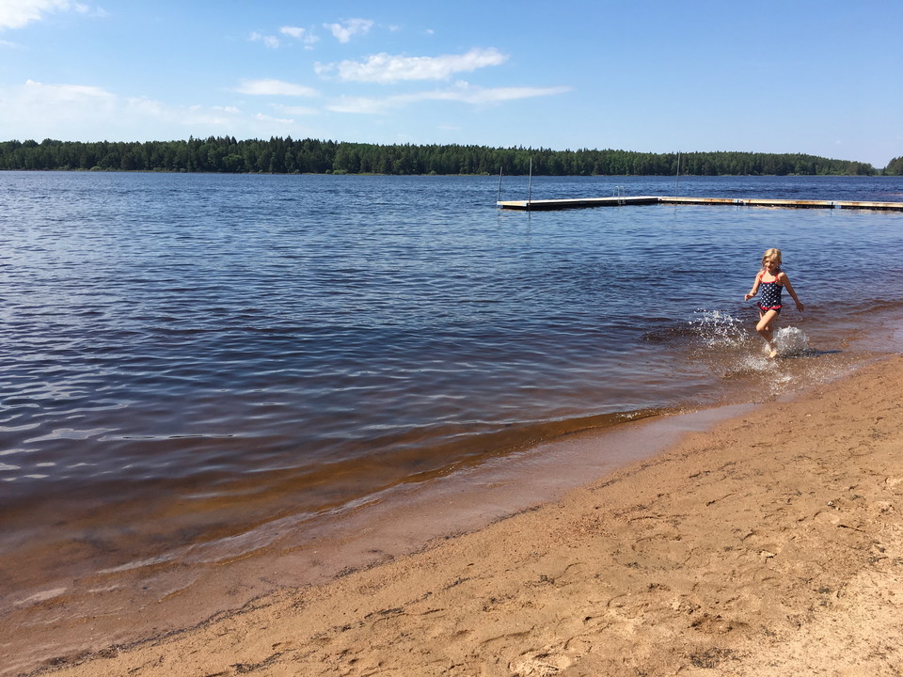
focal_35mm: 29
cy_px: 338
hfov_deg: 61.7
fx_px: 756
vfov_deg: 48.2
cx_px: 452
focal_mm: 4.15
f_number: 2.2
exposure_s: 1/1709
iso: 25
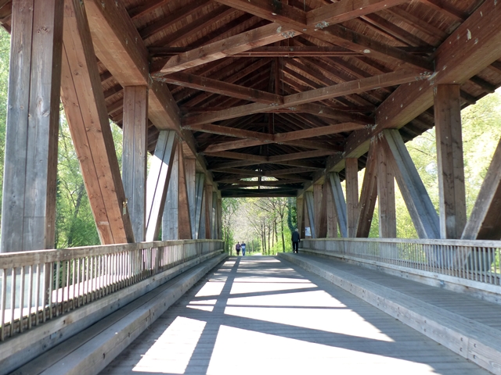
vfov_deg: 46.8
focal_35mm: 30
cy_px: 188
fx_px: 434
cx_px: 250
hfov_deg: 60.0
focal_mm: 5.5
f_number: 3.2
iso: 160
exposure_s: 1/125
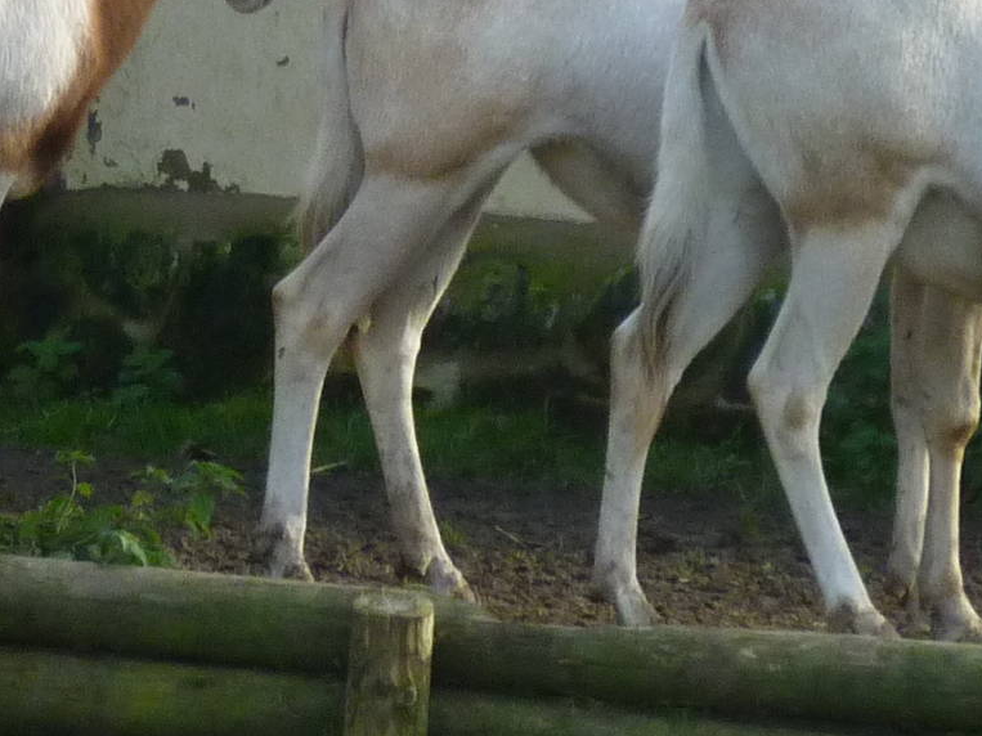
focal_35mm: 820
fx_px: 23258
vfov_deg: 1.8
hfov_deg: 2.4
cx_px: 18
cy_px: 27
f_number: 5.9
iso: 200
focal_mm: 36
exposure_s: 1/125
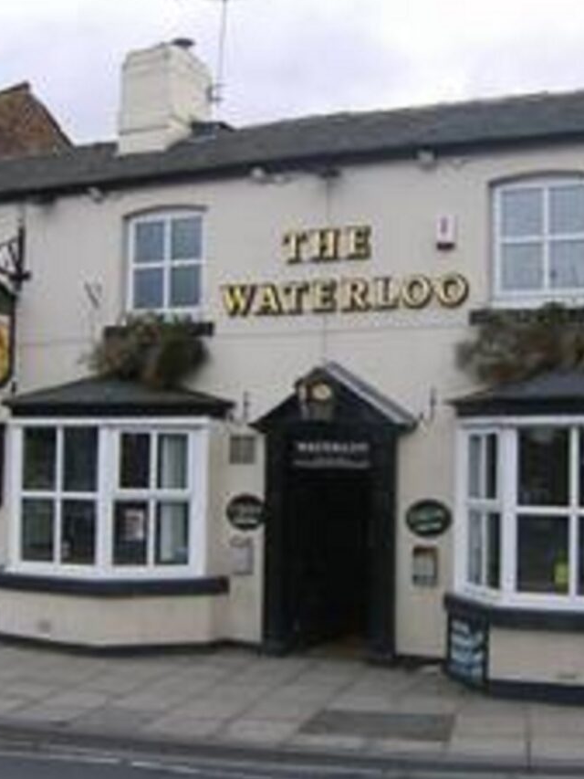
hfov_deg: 29.6
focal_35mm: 49
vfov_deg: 38.9
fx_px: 1102
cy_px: 392
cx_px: 358
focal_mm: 6
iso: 100
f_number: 4.7
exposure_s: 1/242
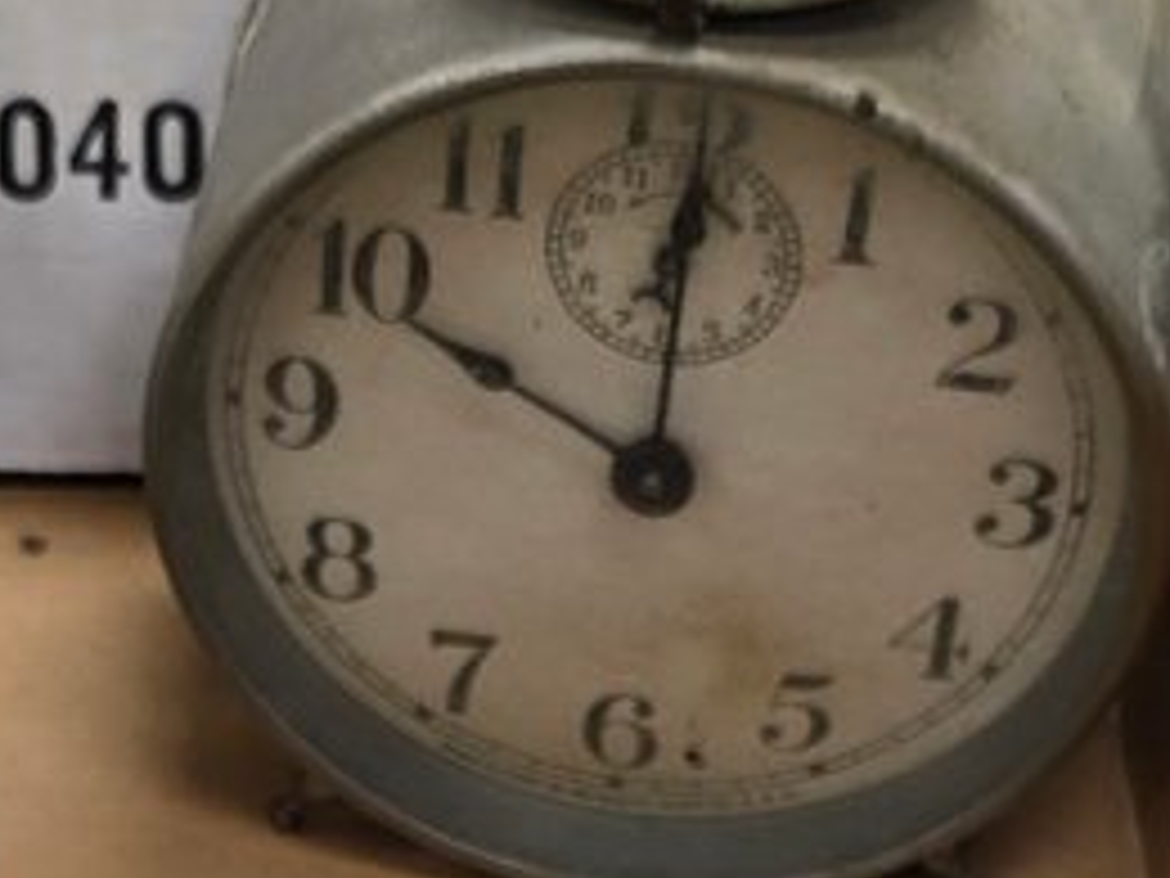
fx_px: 4529
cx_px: 326
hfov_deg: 14.7
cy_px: 1493
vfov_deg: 10.5
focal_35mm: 134
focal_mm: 6.3
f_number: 1.7
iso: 100
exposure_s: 1/62
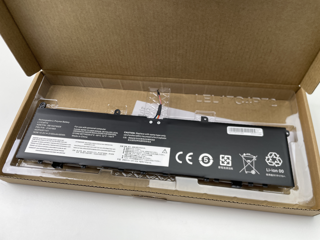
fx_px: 240
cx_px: 160
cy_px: 120
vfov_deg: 53.1
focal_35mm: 26
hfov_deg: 67.3
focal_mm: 4.2
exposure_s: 1/147
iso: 32
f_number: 1.6
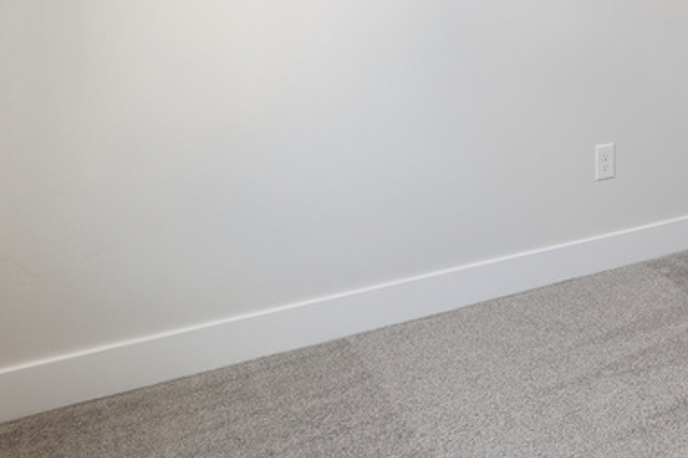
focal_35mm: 43
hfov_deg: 42.9
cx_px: 572
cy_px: -50
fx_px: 822
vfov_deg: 28.3
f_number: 10
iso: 250
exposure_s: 1/200
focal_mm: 16
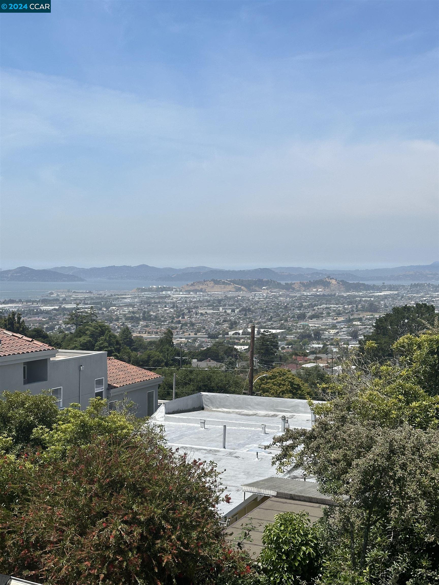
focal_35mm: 48
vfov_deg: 39.7
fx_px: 812
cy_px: 292
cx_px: 220
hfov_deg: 30.3
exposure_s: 1/6211
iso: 64
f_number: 1.78
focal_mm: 6.86
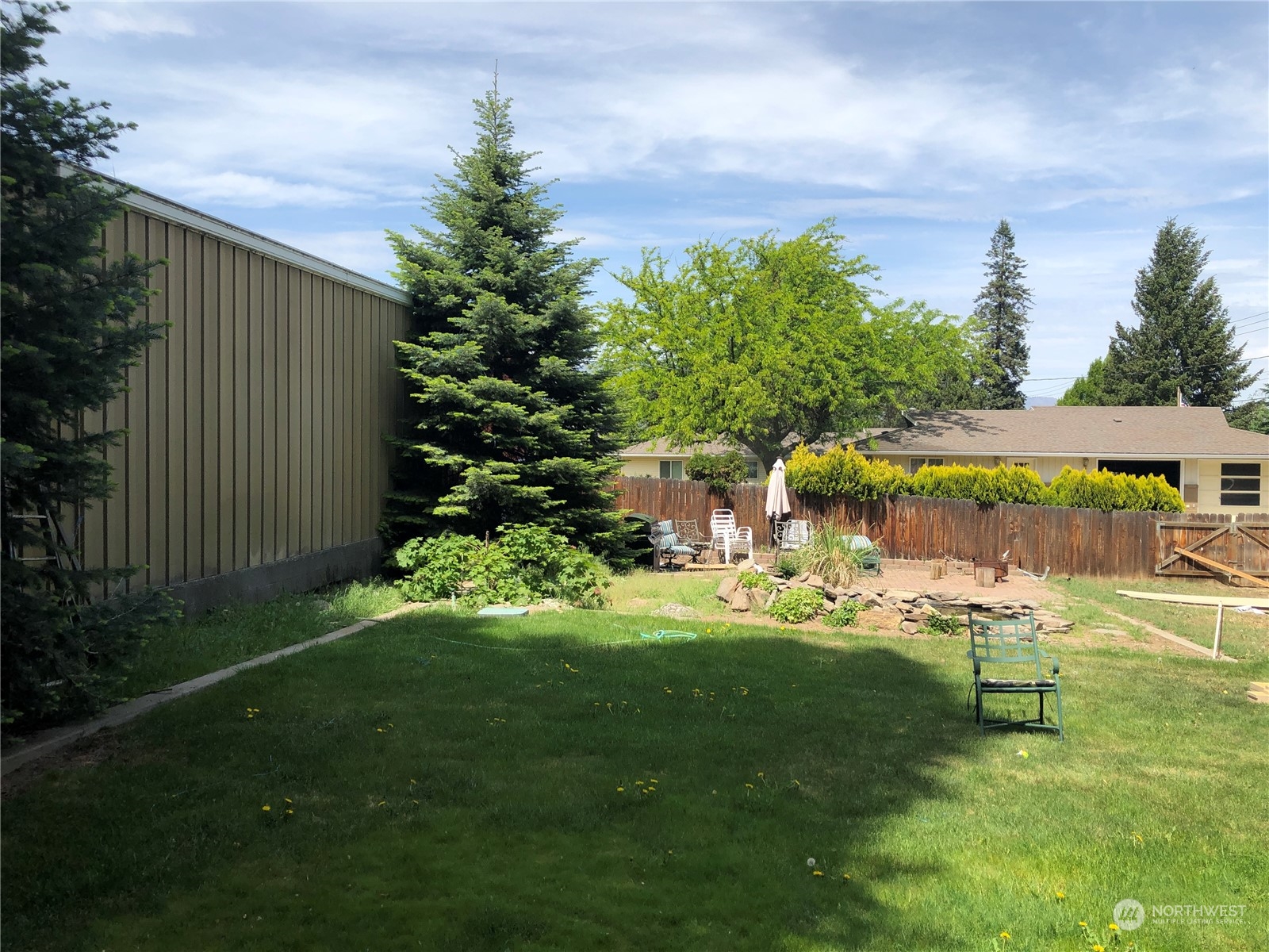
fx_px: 1026
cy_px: 476
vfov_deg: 49.7
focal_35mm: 28
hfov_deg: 63.4
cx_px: 634
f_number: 1.8
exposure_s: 1/1453
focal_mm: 3.99
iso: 20
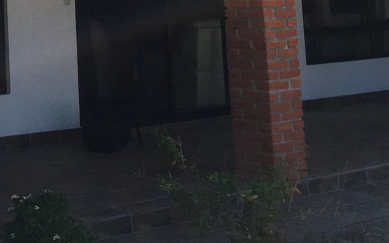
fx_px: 1018
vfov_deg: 12.8
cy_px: -135
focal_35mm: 96
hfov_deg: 20.5
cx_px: -49
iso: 32
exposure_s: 1/1883
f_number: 2.2
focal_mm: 4.15
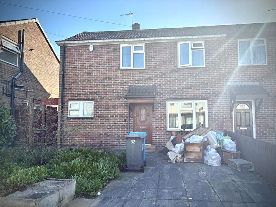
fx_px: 207
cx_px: 138
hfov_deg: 67.3
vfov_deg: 53.1
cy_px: 104
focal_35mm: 26
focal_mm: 5.96
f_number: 1.6
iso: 64
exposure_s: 1/1953
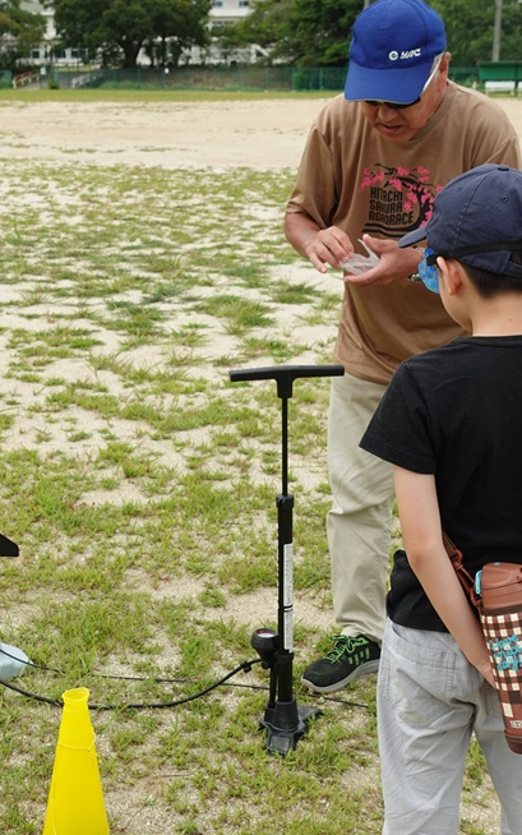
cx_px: 175
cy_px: 415
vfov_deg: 38.2
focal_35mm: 53
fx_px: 1206
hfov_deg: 24.3
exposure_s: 1/500
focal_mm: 13.24
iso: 125
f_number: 4
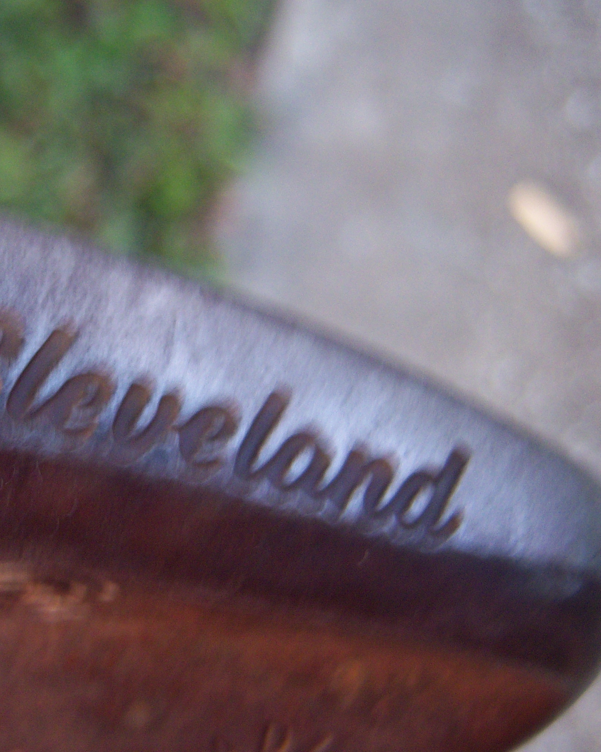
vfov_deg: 29.5
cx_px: 15
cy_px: 436
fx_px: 1423
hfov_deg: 23.0
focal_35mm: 64
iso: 160
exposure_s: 1/8
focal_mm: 7.5
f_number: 2.8
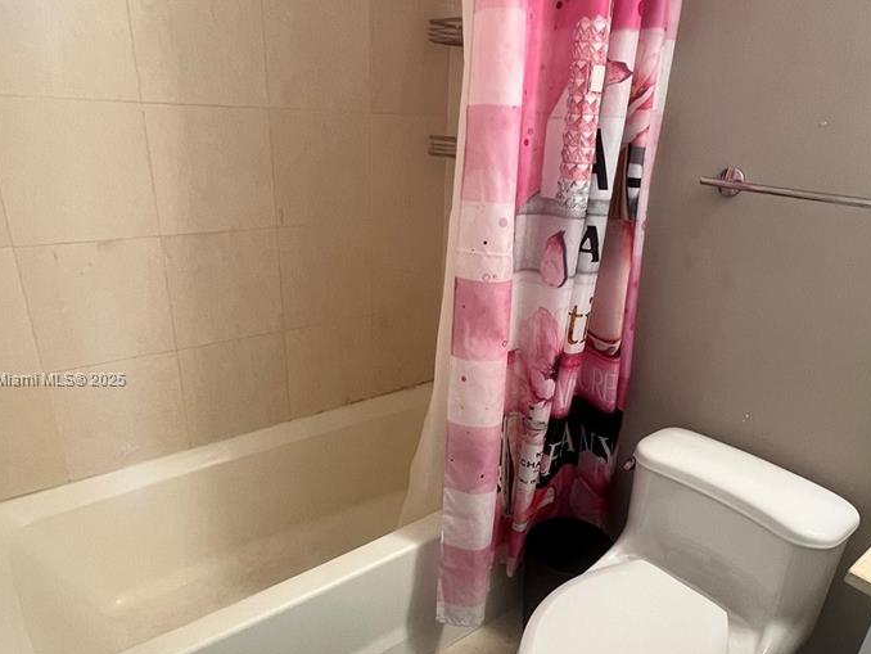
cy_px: 380
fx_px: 579
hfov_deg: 73.8
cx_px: 468
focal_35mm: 23
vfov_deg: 58.6
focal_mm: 1.57
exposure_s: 1/60
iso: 160
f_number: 1.8
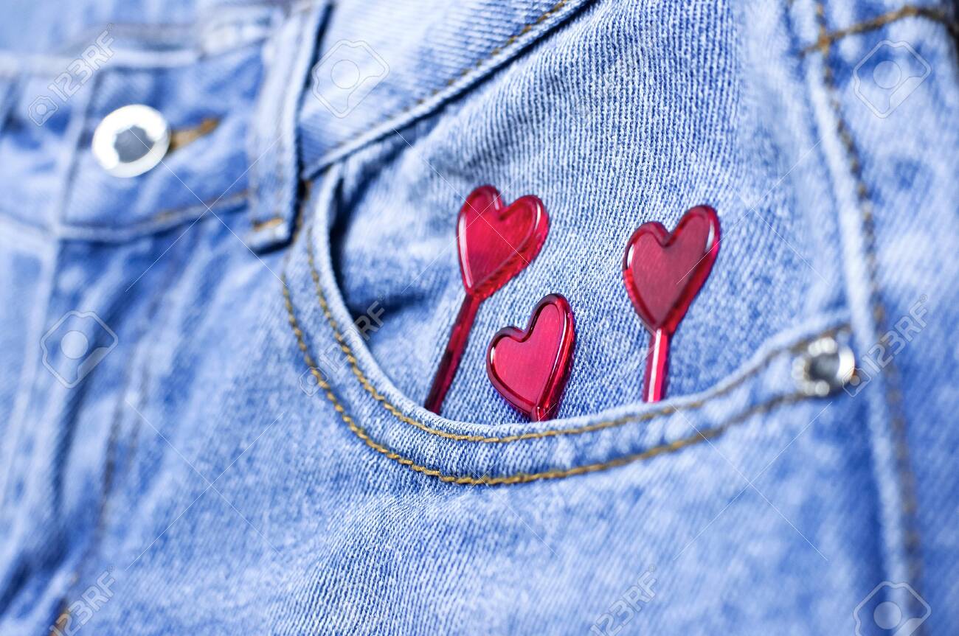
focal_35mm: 52
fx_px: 1397
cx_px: 480
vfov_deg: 25.7
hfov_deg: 37.9
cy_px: 318
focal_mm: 35
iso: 250
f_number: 4.5
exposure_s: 1/100
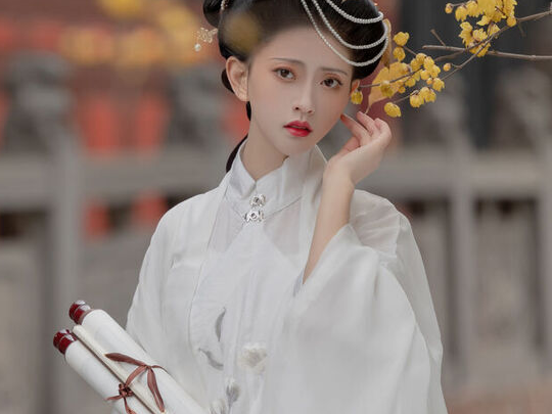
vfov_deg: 4.0
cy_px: 217
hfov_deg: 5.3
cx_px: 42
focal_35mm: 374
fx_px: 5964
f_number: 2.8
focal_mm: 200
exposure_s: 1/320
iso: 400
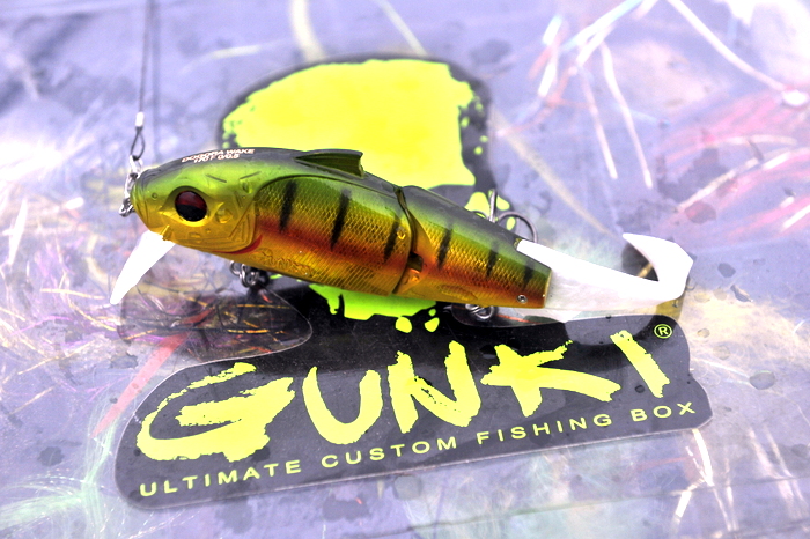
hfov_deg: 28.9
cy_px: 270
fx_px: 1574
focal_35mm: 70
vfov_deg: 19.4
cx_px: 405
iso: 640
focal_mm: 70
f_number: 4.5
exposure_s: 1/250
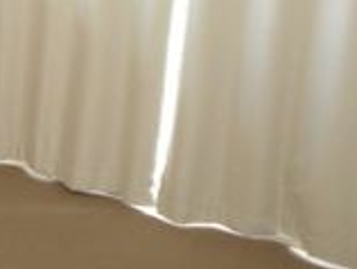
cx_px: -43
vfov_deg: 18.2
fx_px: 826
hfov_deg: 22.9
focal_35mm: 80
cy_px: 26
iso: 320
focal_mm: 4.7
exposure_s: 1/30
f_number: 3.3
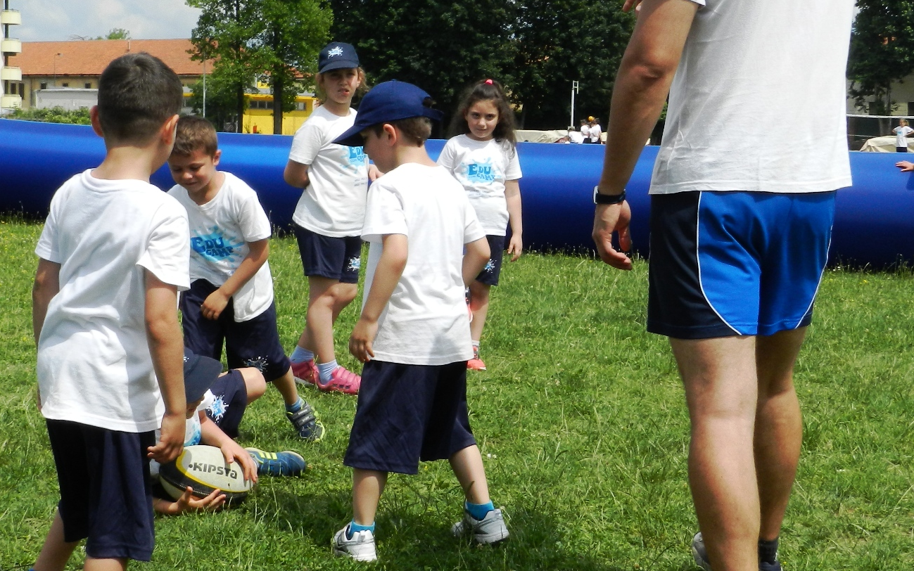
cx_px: 388
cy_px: 264
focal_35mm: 62
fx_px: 1544
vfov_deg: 21.0
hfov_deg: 32.9
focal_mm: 6.7
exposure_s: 1/800
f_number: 5.6
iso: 160
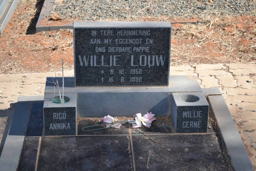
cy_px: 86
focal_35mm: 82
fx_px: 587
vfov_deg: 16.6
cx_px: 128
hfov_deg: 24.6
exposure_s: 1/125
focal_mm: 55
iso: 250
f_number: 5.6
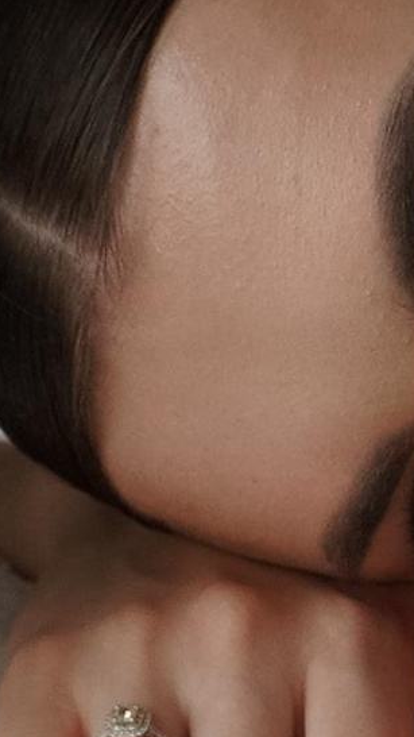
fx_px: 8921
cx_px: 295
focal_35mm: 457
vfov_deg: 4.7
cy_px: 448
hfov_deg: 2.7
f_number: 2.8
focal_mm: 62
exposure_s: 1/800
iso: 640
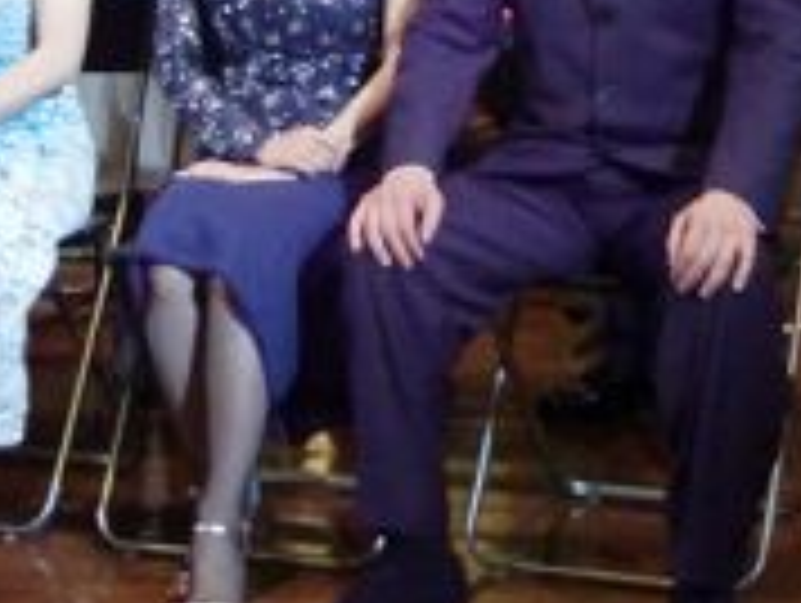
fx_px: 2688
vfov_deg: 12.6
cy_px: -54
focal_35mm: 116
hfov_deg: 16.9
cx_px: 266
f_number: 3.3
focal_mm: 8.2
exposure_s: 1/30
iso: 800
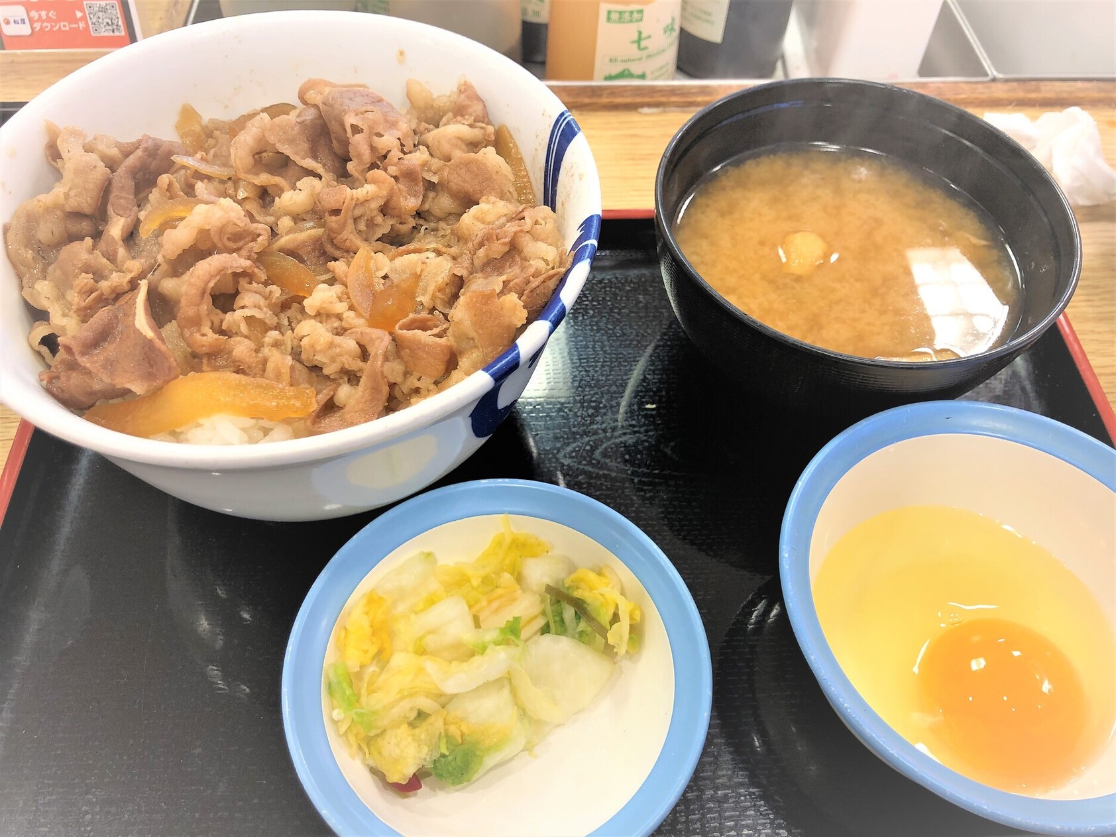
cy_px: 418
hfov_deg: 63.4
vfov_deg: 49.7
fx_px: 903
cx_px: 558
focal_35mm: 28
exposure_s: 1/33
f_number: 1.8
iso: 32
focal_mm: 3.99
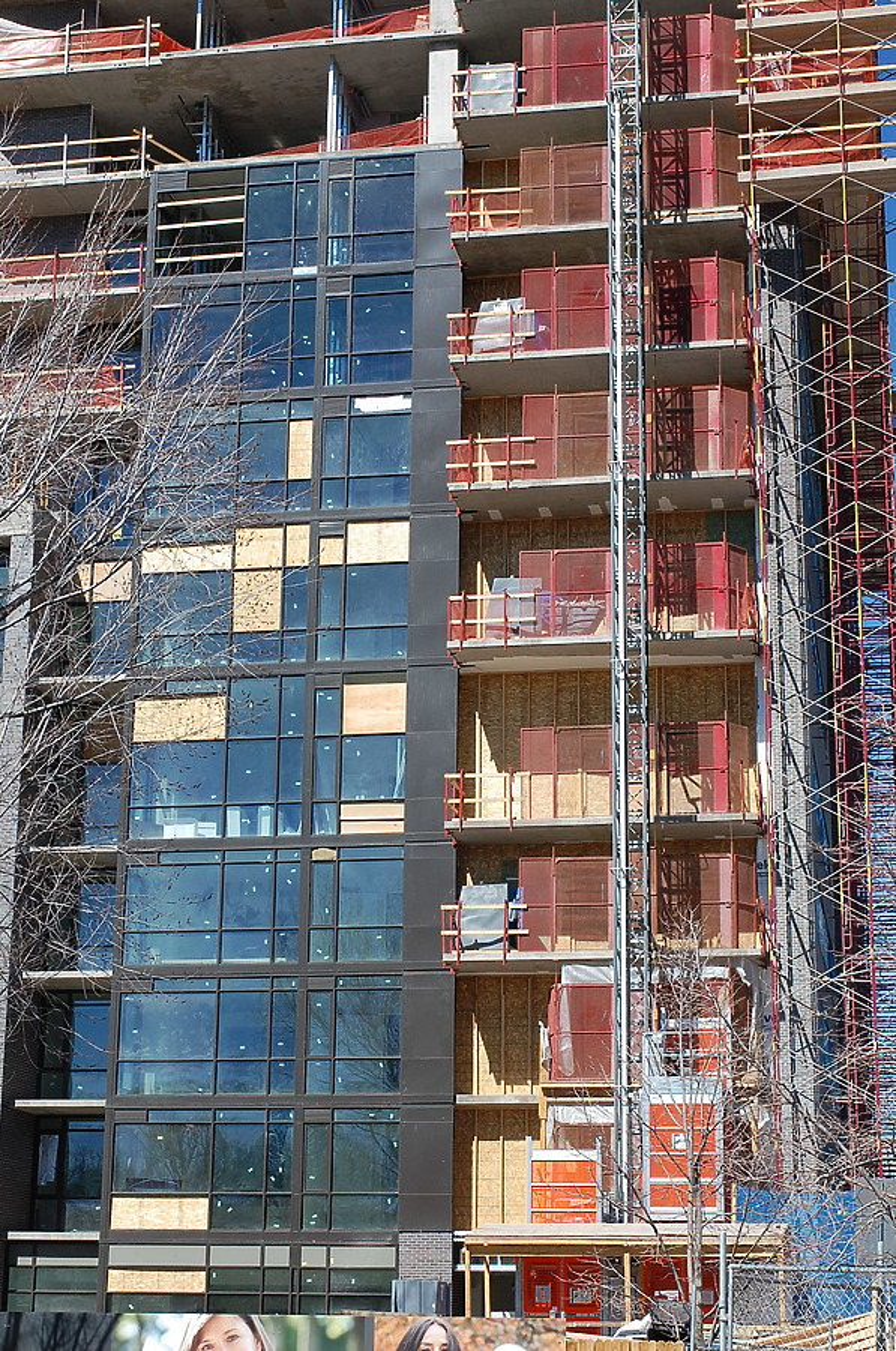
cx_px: 448
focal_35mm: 63
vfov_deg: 31.9
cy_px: 676
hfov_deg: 21.5
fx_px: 2360
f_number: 10
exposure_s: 1/250
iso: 200
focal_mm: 42
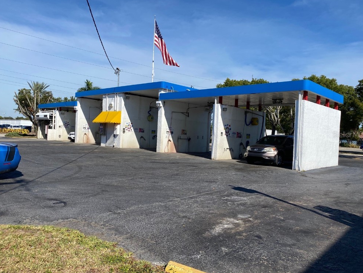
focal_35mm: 27
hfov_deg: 65.3
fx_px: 283
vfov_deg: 51.4
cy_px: 134
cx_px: 179
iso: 32
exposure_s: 1/4132
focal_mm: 4.25
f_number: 1.8
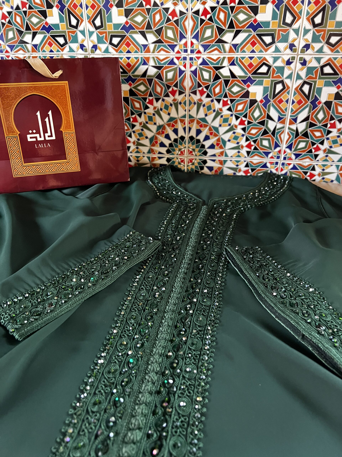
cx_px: 171
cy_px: 228
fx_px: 343
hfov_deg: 53.1
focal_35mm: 26
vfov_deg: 67.3
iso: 640
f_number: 1.5
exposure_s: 1/40
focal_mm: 5.7
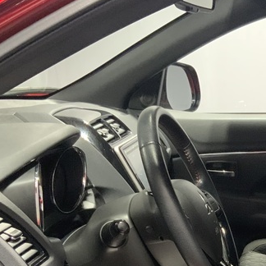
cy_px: 291
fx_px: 661
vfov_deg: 21.6
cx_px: 286
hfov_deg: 21.7
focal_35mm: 76
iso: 250
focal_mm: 3
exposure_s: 1/60
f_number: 1.8
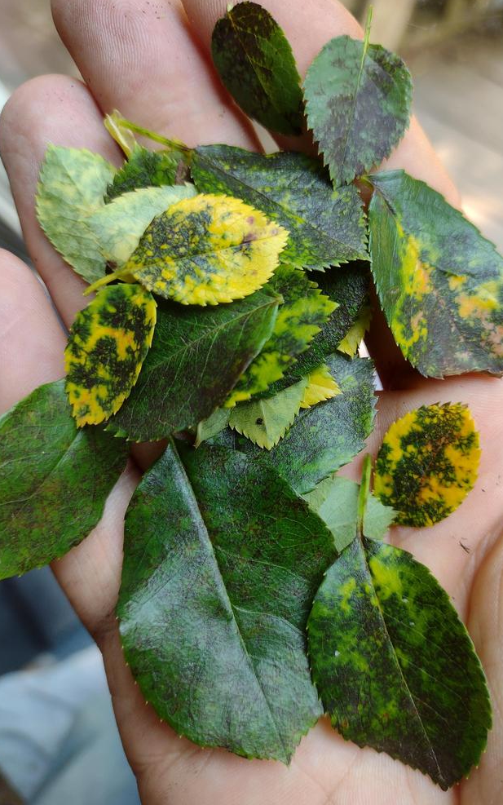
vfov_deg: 64.6
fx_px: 636
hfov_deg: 43.0
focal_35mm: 29
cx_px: 298
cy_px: 404
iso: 100
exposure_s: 1/130
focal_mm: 4.71
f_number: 1.7
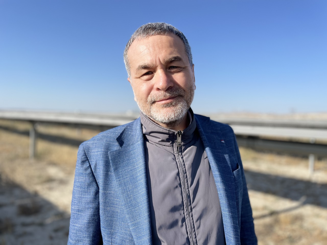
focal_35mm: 26
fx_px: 246
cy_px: 122
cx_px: 164
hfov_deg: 67.3
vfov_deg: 53.1
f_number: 1.6
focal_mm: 4.2
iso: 50
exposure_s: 1/3509
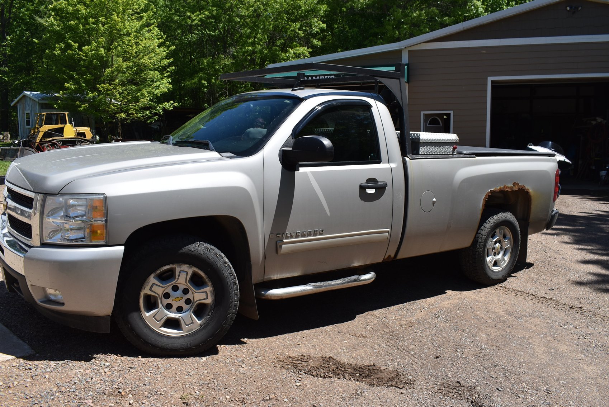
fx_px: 508
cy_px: 204
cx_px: 304
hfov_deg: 61.9
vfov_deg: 43.7
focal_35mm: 30
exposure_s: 1/320
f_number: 8
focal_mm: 20
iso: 100
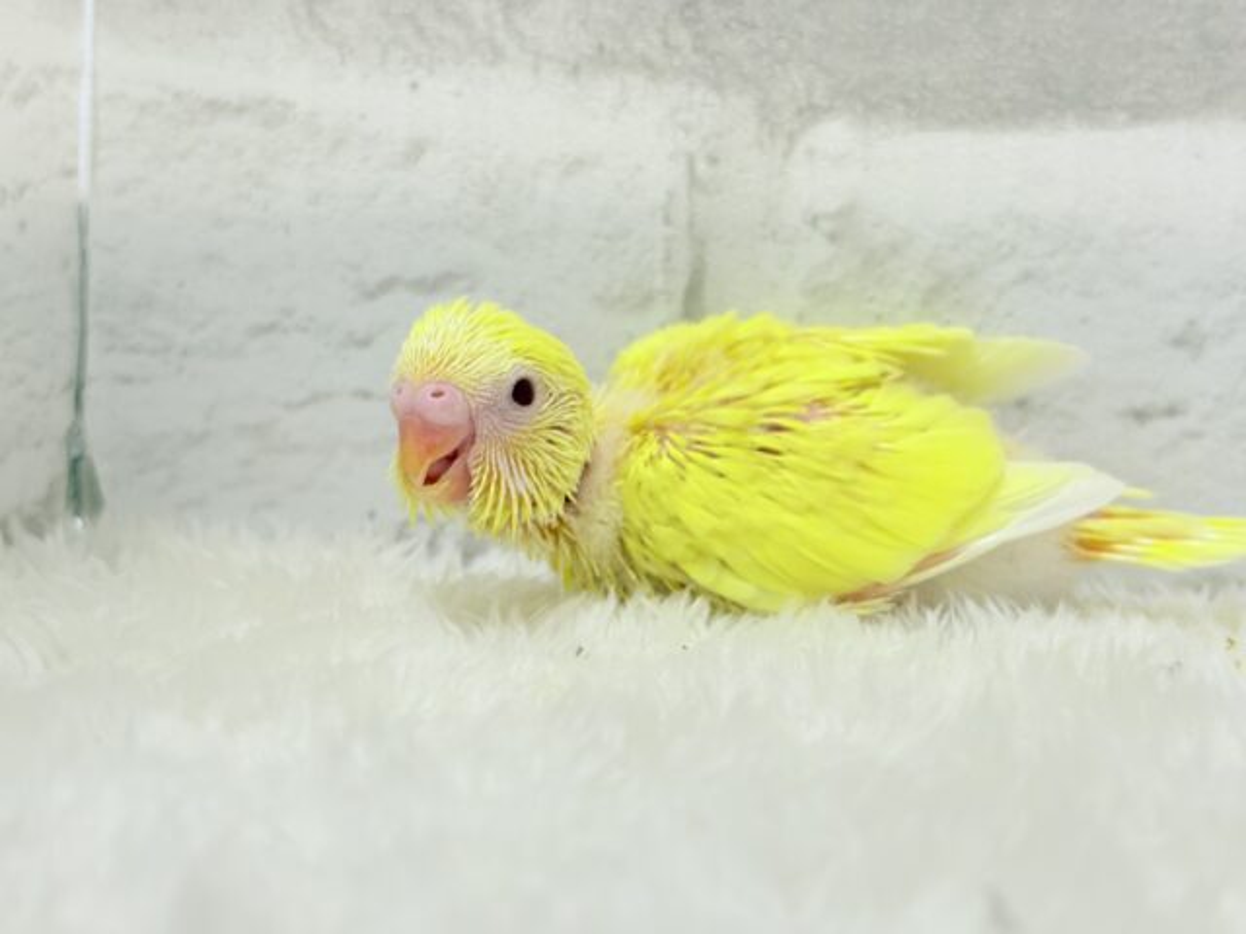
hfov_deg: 36.8
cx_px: 623
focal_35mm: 52
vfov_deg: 28.0
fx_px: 1872
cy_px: 467
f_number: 1.6
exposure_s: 1/100
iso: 80
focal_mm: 5.96
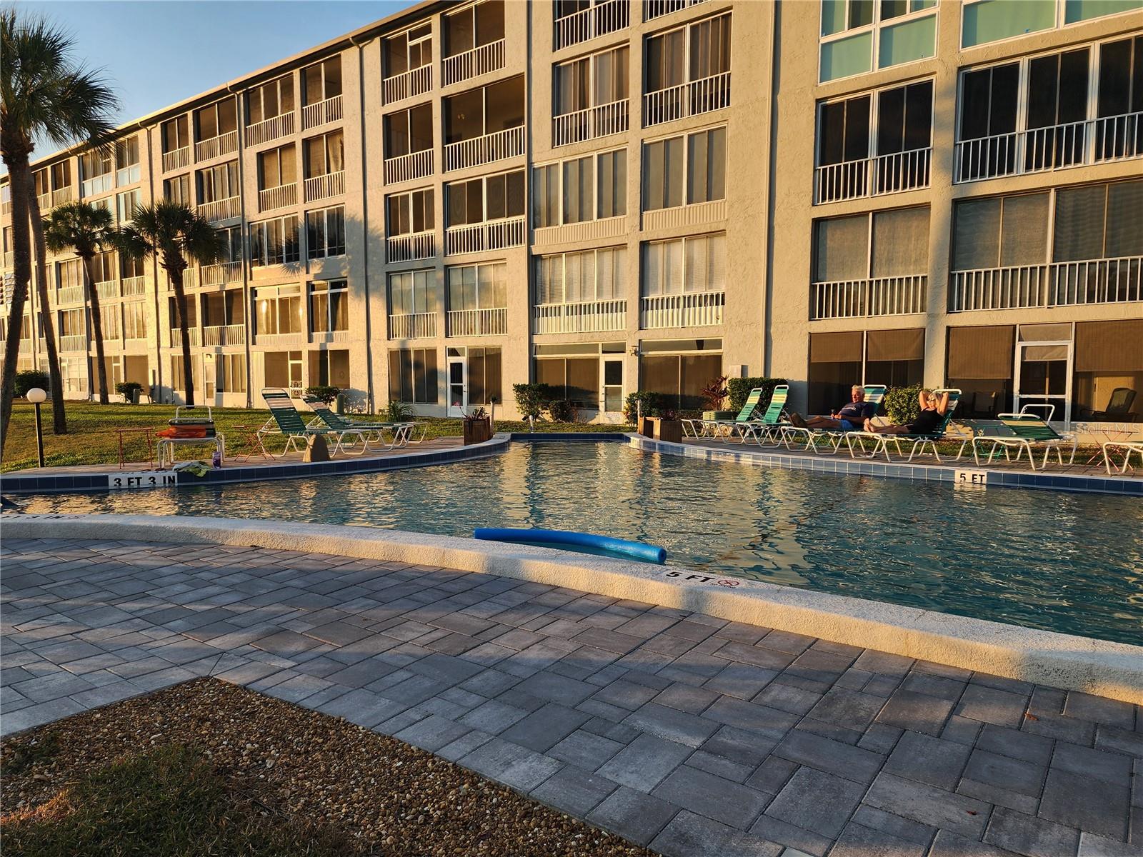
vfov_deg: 58.9
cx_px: 572
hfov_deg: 73.9
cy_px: 428
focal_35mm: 23
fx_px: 759
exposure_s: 1/230
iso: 12
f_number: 1.8
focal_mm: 6.4
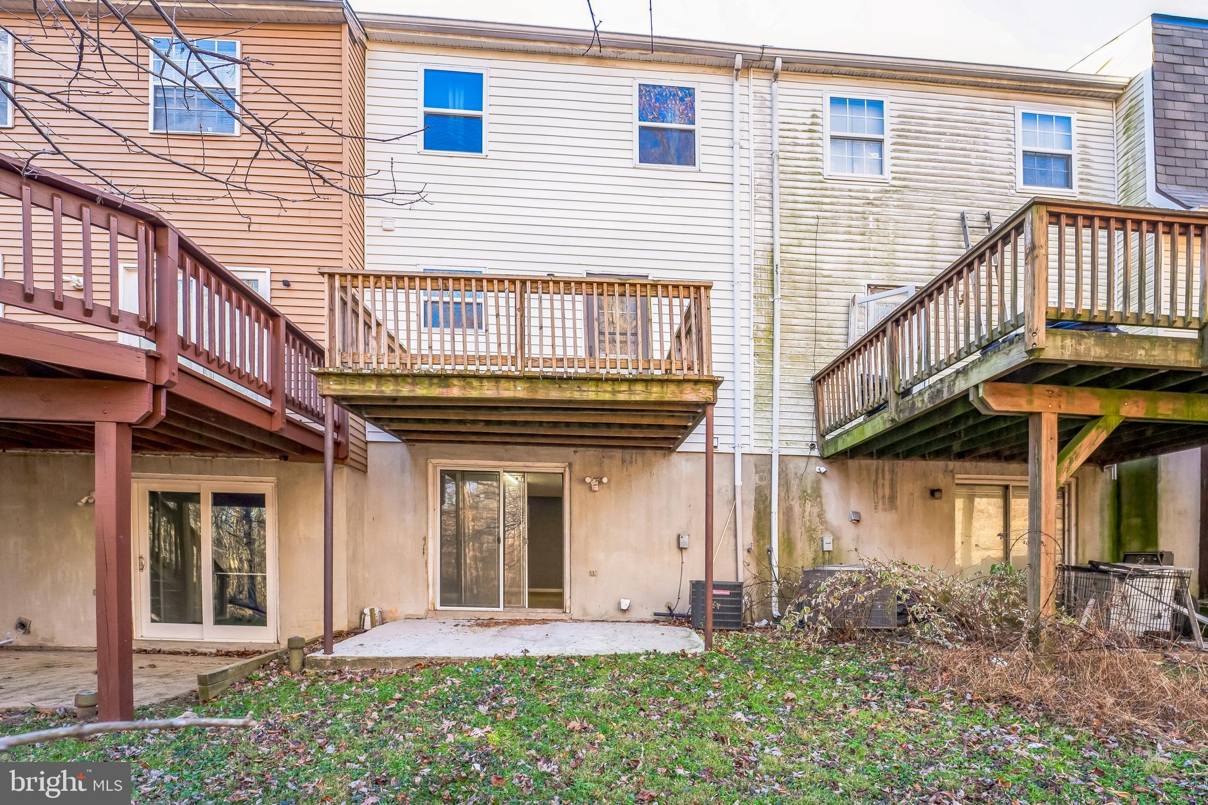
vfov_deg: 81.2
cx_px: 604
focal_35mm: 14
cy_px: 402
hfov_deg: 104.3
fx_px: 470
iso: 640
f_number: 5.6
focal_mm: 14
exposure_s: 1/200
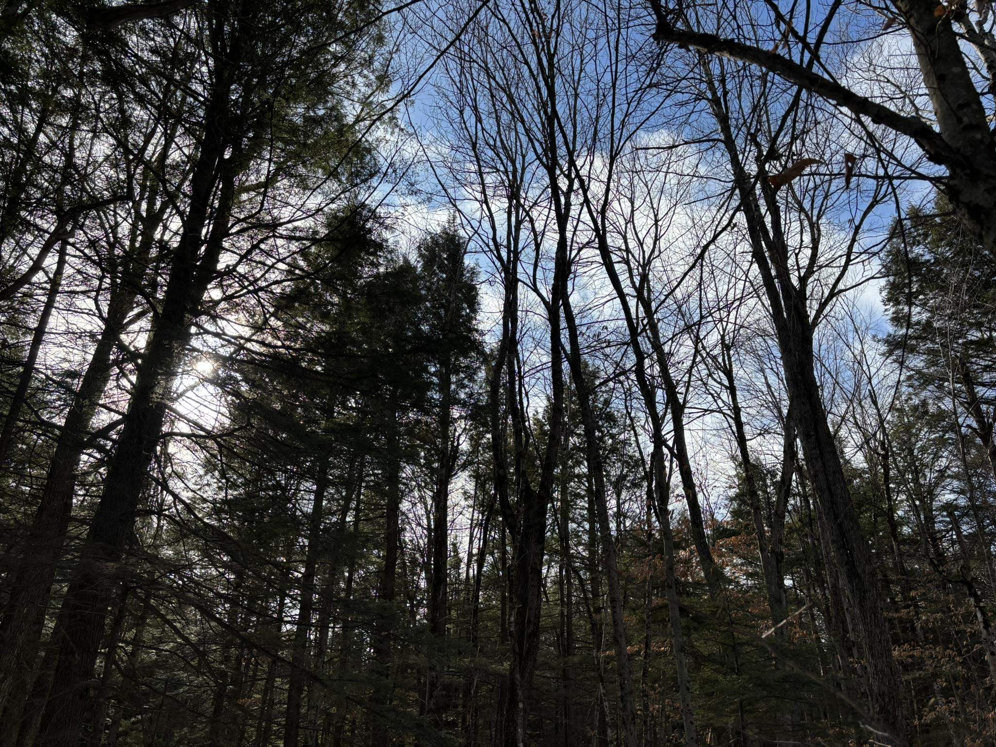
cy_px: 374
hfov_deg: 67.3
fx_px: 748
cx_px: 498
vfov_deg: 53.1
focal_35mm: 26
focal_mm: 5.96
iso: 50
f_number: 1.6
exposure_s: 1/2639
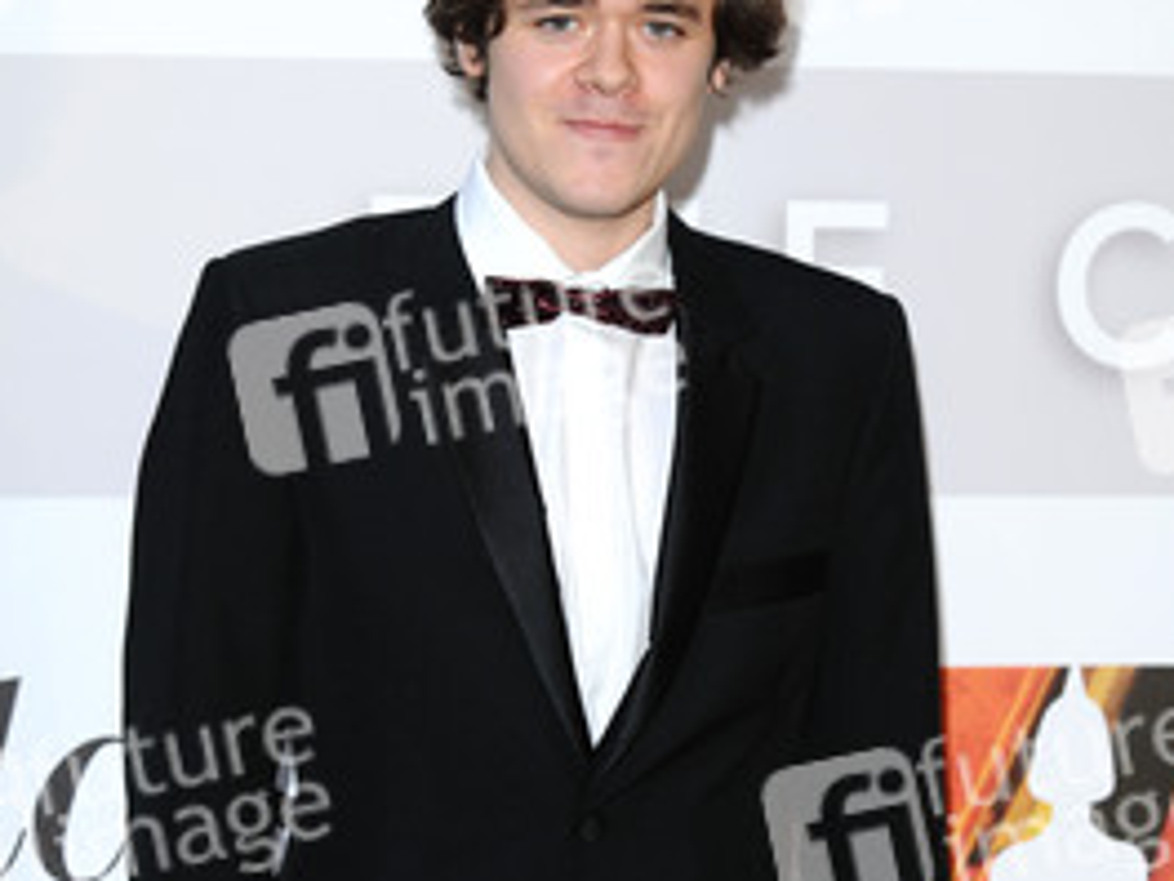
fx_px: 5935
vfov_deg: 8.5
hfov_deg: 11.3
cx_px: 587
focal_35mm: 175
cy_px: 592
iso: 320
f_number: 4.5
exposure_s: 1/200
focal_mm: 80
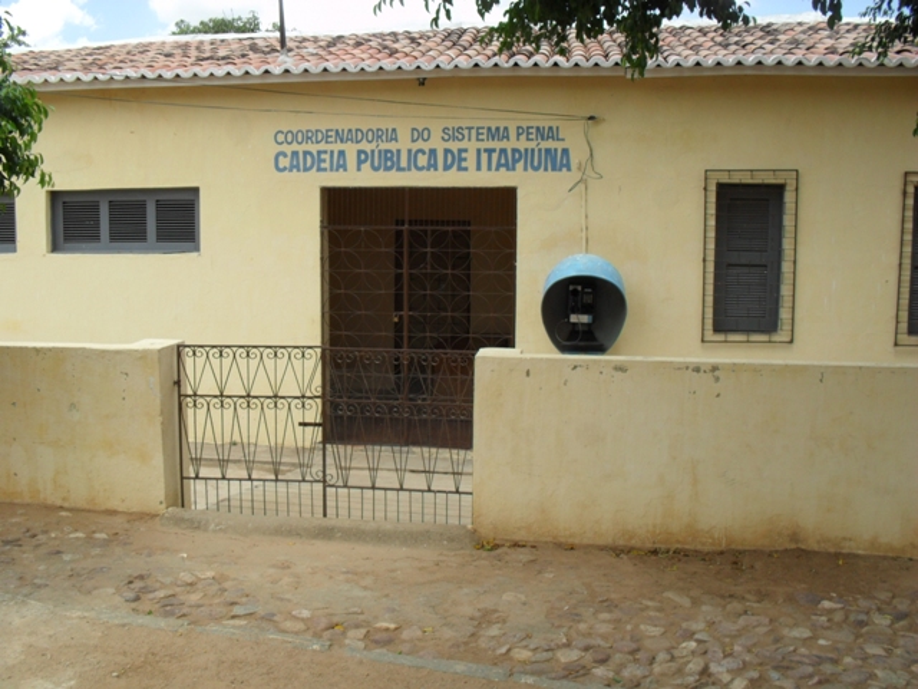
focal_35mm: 35
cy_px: 344
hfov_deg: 52.6
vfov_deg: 40.7
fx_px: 928
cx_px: 459
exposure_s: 1/125
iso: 100
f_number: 8.4
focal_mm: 6.3
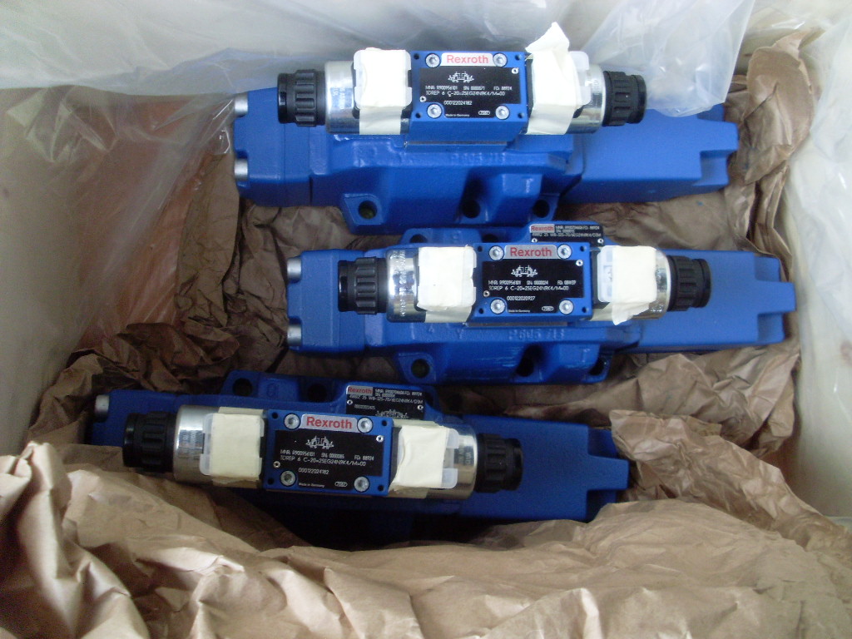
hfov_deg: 49.0
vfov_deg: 37.7
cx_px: 426
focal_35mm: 38
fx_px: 935
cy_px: 320
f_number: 3
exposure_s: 1/45
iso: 200
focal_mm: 6.3
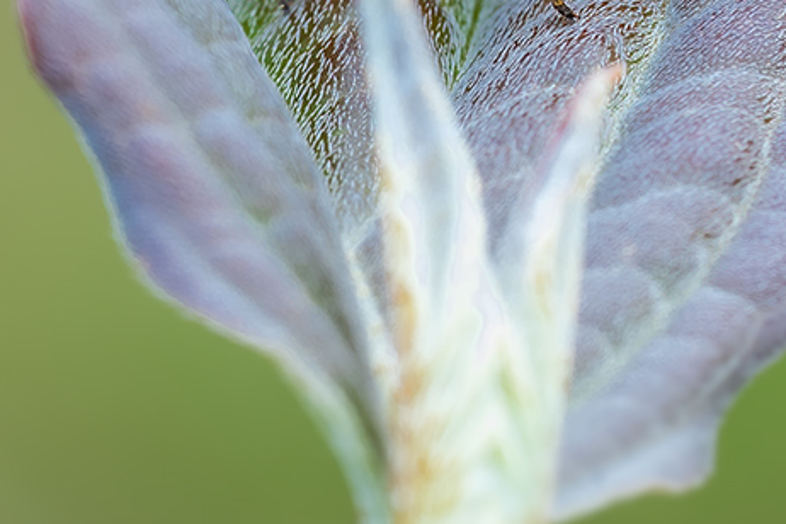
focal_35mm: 292
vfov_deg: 4.7
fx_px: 6375
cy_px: -208
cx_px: 202
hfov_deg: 7.0
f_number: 11
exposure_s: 1/10
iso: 400
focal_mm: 90
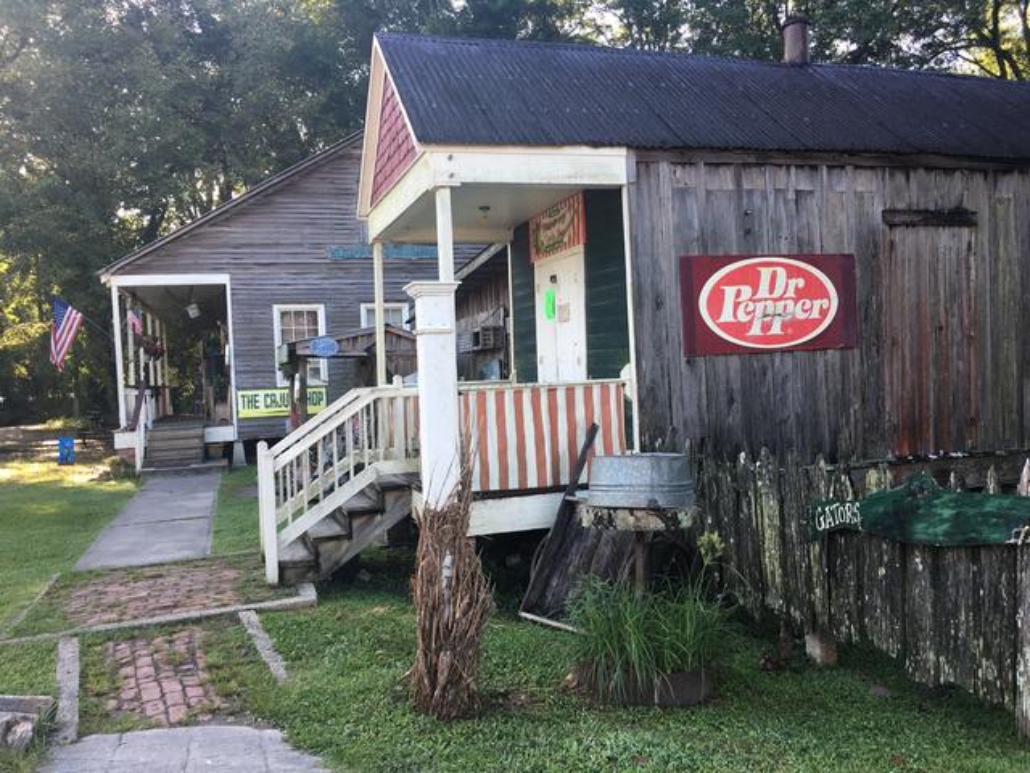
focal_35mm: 29
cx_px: 515
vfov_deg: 48.2
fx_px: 863
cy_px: 386
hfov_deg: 61.7
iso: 25
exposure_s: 1/120
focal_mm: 4.15
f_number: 2.2
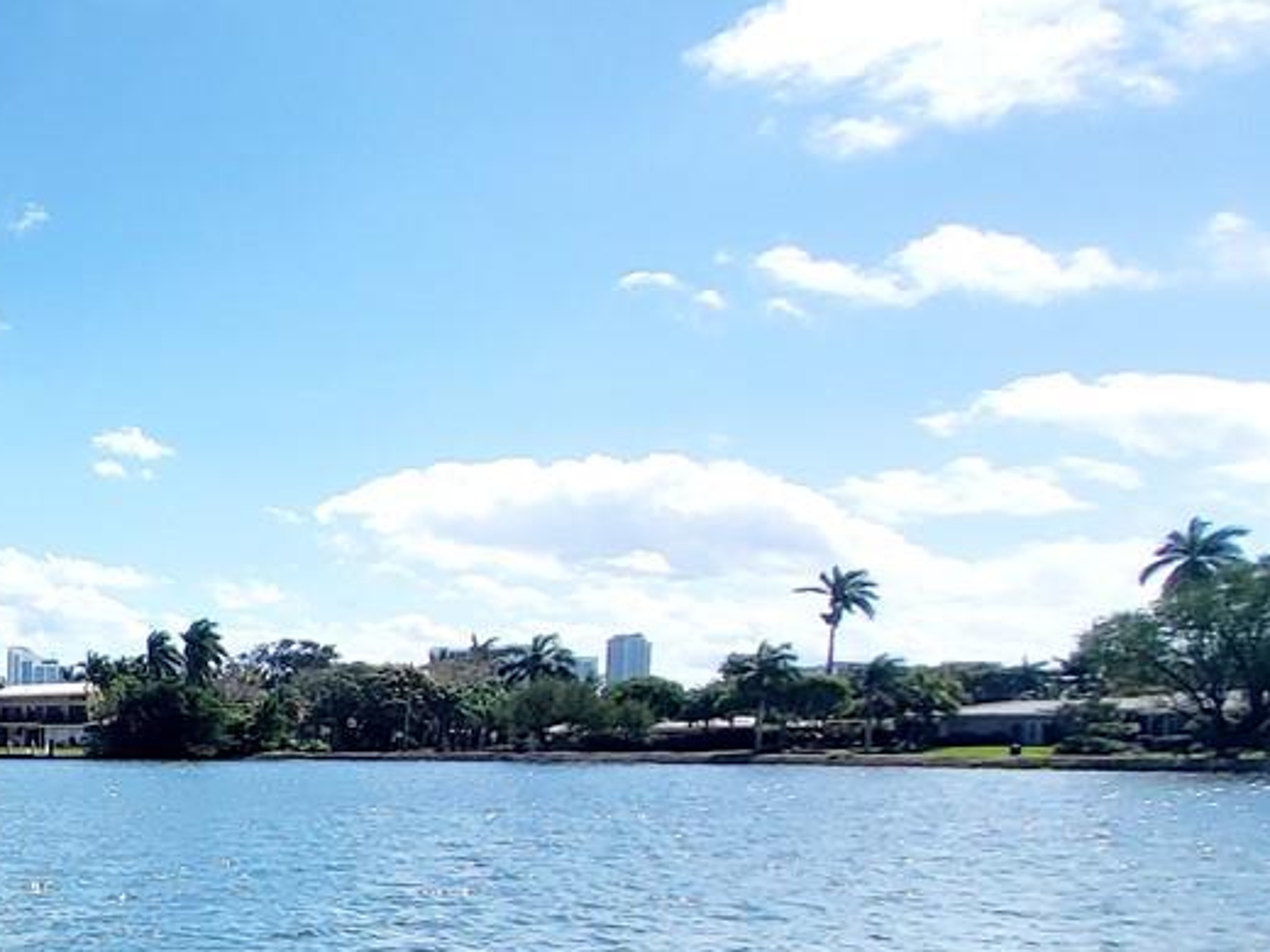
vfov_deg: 34.2
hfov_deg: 30.0
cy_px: 837
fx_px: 1468
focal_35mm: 40
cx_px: -581
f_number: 2.2
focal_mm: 1.74
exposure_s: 1/2000
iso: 32
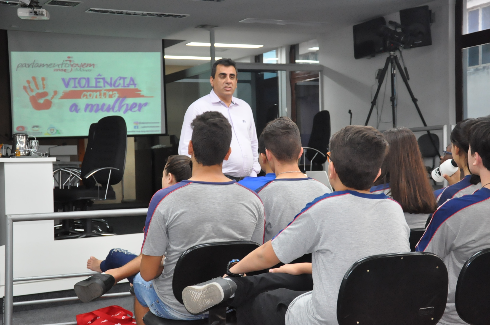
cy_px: 162
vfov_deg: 20.1
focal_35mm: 68
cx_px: 245
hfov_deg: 29.9
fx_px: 918
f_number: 5
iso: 2000
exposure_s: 1/80
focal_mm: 45
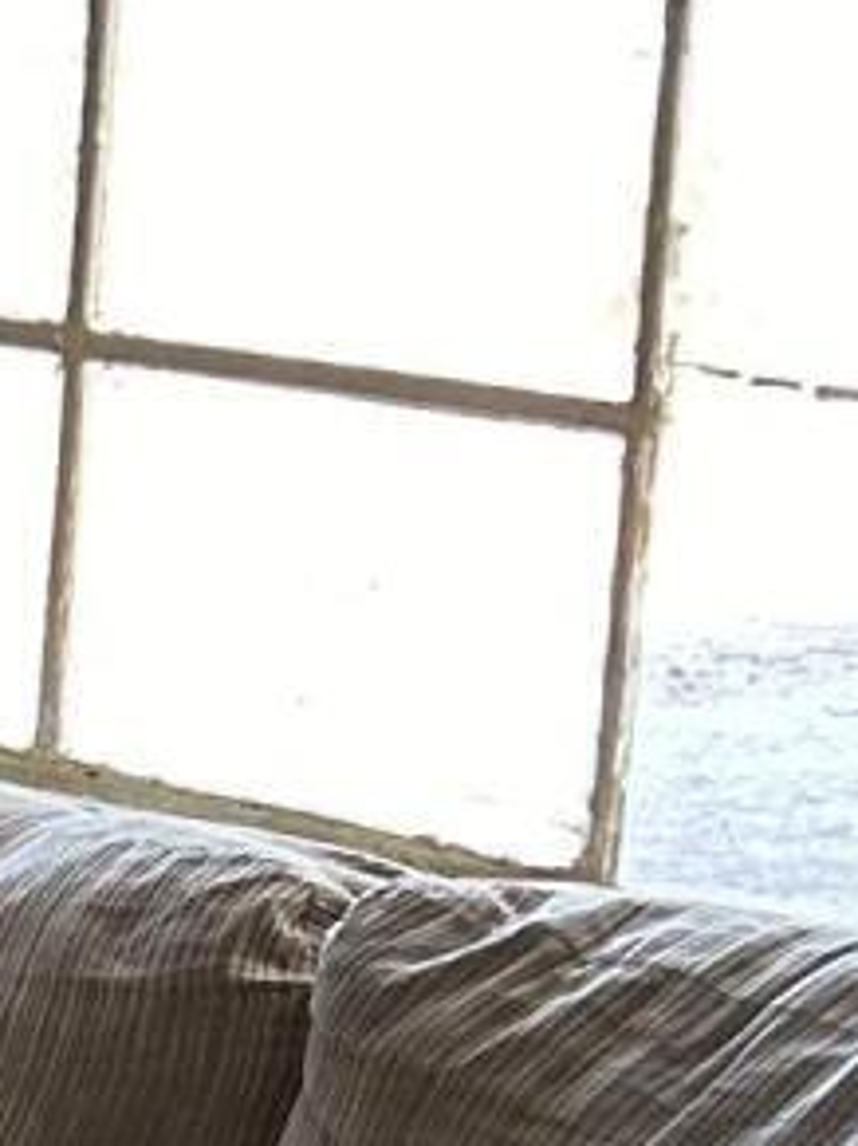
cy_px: 1378
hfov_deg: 7.6
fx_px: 5920
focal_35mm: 179
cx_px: -1374
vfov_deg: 10.9
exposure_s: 1/111
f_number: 1.5
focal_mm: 5.7
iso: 125
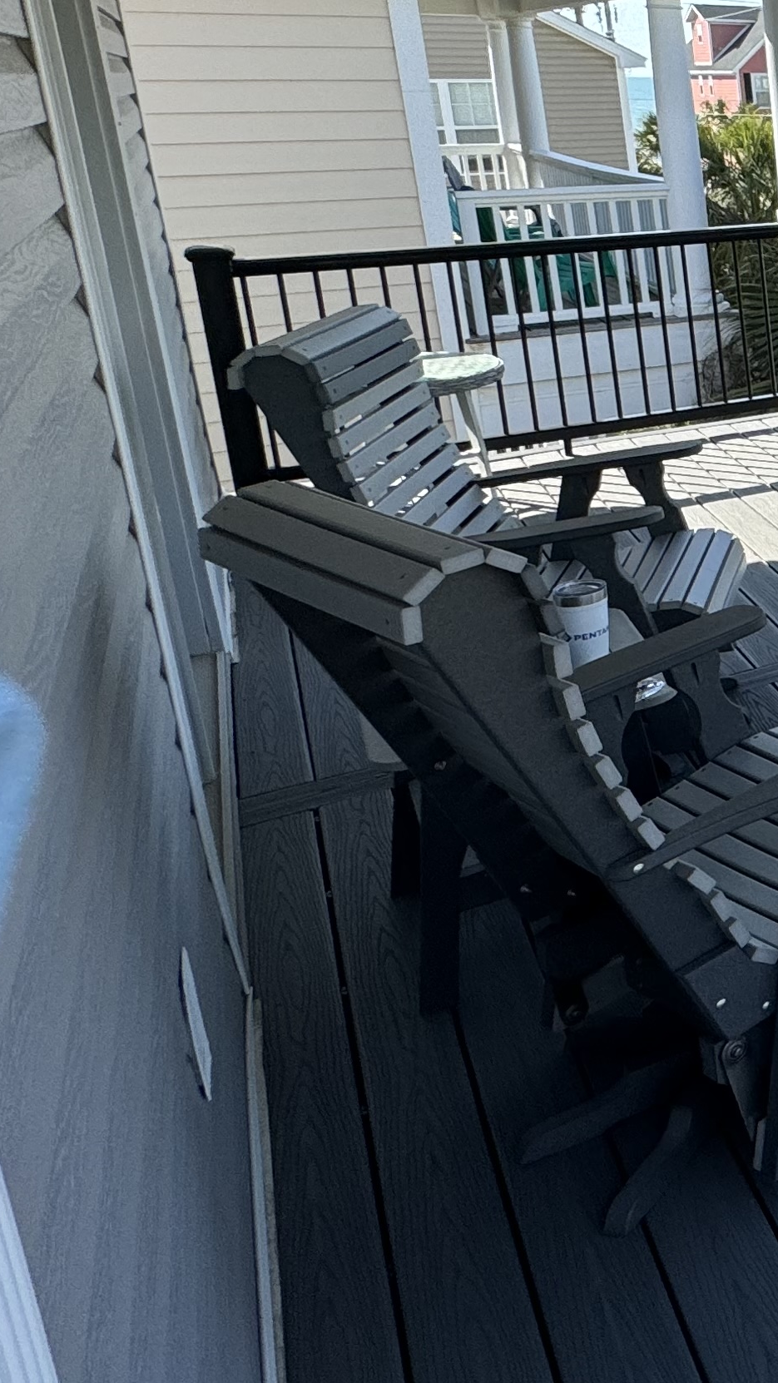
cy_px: 352
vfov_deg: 51.8
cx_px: 1468
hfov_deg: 20.3
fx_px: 1357
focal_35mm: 37
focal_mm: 2.22
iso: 40
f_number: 2.2
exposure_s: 1/1143
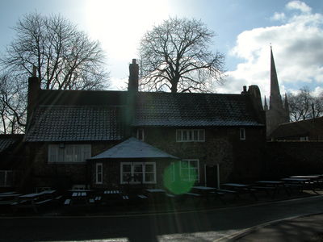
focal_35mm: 35
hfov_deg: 52.6
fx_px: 327
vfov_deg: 40.7
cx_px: 162
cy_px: 121
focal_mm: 8.9
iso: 100
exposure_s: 1/557
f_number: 8
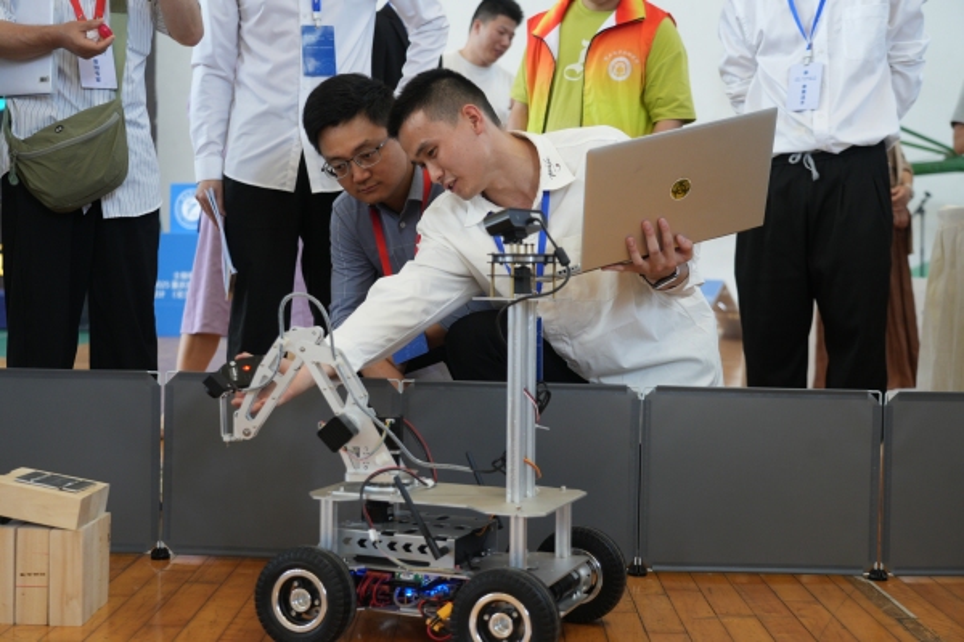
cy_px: 321
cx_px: 482
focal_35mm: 48
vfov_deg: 28.1
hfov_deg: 41.1
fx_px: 1285
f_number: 4
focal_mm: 48
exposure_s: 1/125
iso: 1250
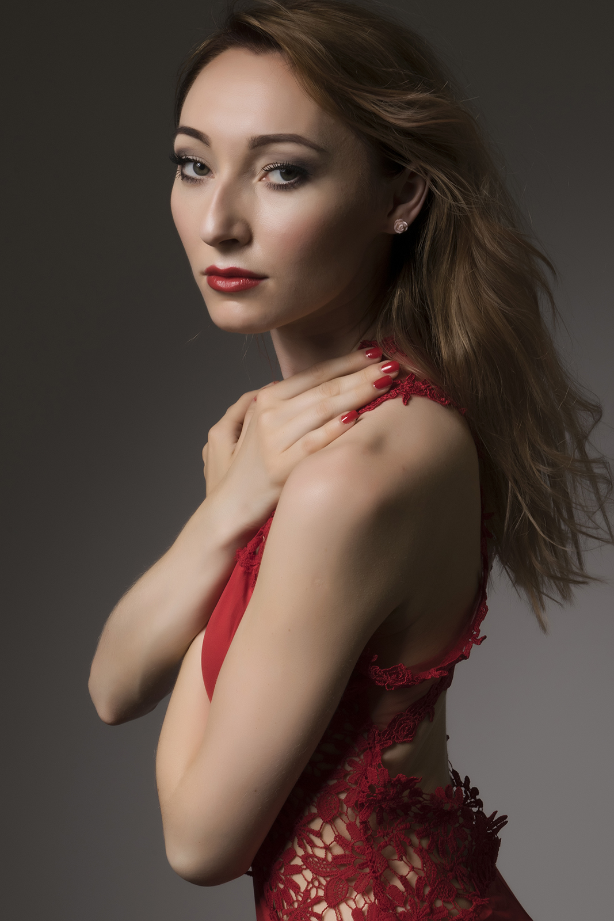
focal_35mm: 78
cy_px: 460
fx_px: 1995
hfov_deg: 17.5
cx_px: 307
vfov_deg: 26.0
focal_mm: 52
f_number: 20
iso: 200
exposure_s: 1/100
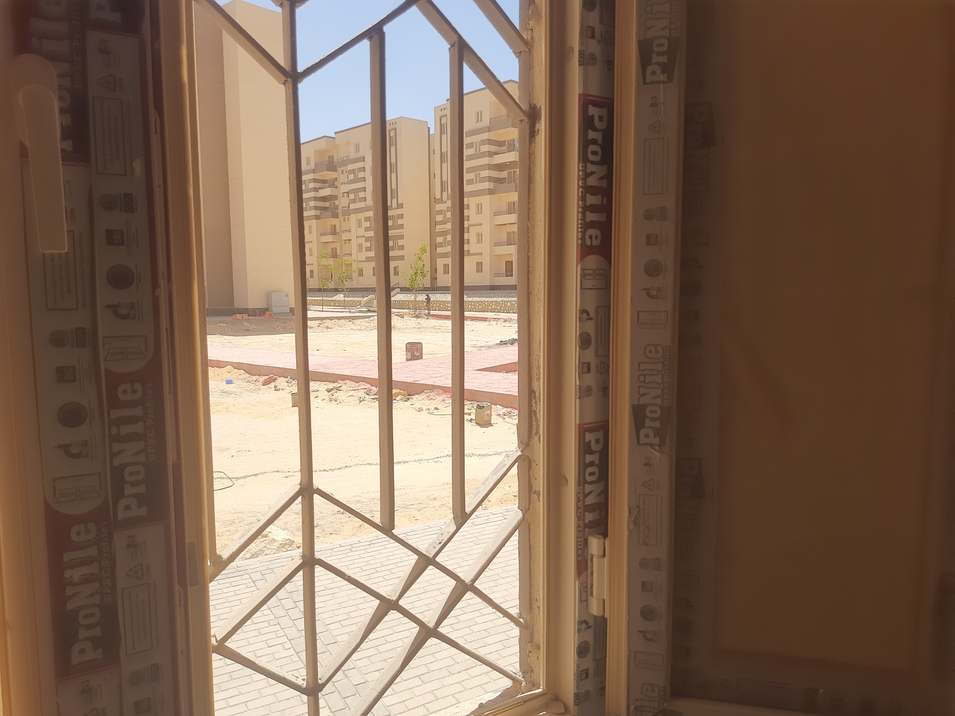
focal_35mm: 24
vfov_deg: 56.8
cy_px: 358
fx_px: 662
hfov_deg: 71.6
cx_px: 478
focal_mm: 5.23
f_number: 1.8
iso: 20
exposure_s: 1/808
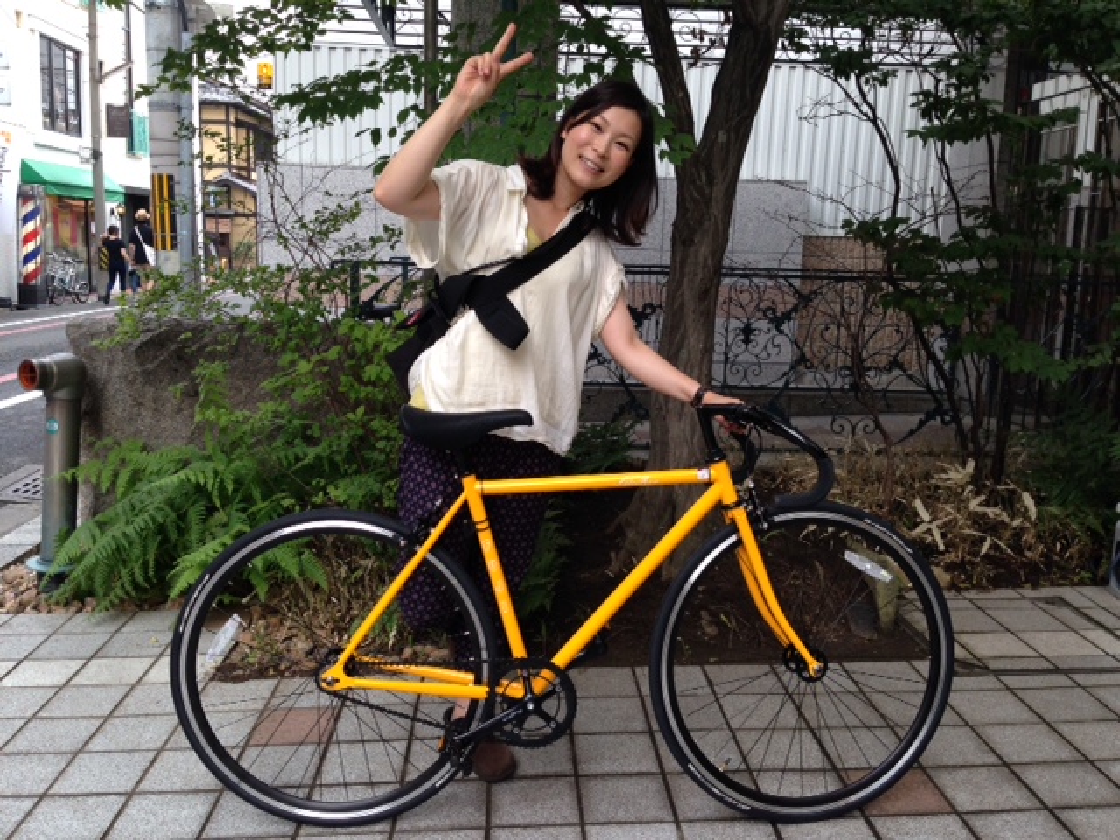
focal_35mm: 33
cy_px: 420
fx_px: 1068
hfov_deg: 55.4
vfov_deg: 42.9
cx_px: 560
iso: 80
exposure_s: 1/120
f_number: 2.4
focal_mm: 4.12
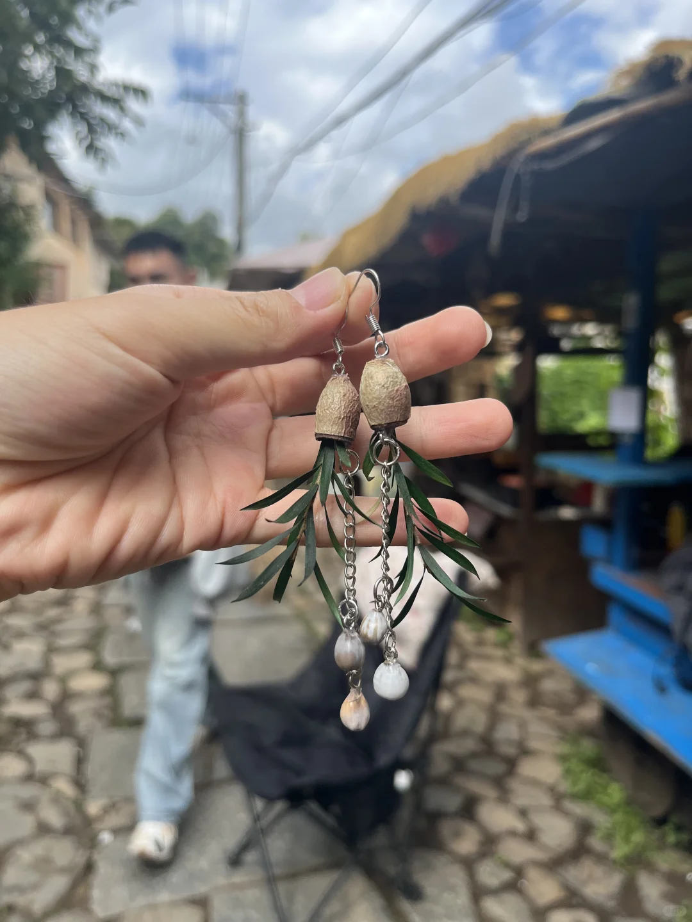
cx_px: 346
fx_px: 693
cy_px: 461
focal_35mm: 26
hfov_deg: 53.1
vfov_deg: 67.3
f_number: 1.6
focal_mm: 5.1
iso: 50
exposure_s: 1/1404
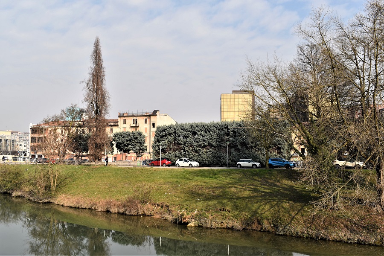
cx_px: 192
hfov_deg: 57.2
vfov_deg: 40.0
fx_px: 352
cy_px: 128
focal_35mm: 33
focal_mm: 22
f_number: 10
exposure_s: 1/200
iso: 100
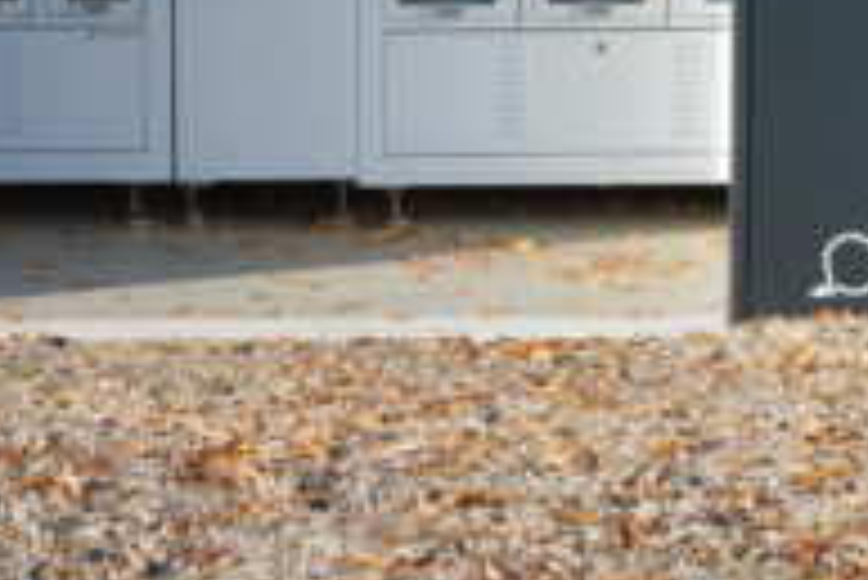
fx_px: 3450
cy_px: -351
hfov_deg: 14.3
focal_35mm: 143
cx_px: 382
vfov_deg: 9.3
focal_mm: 24
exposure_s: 1/250
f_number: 8
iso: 125
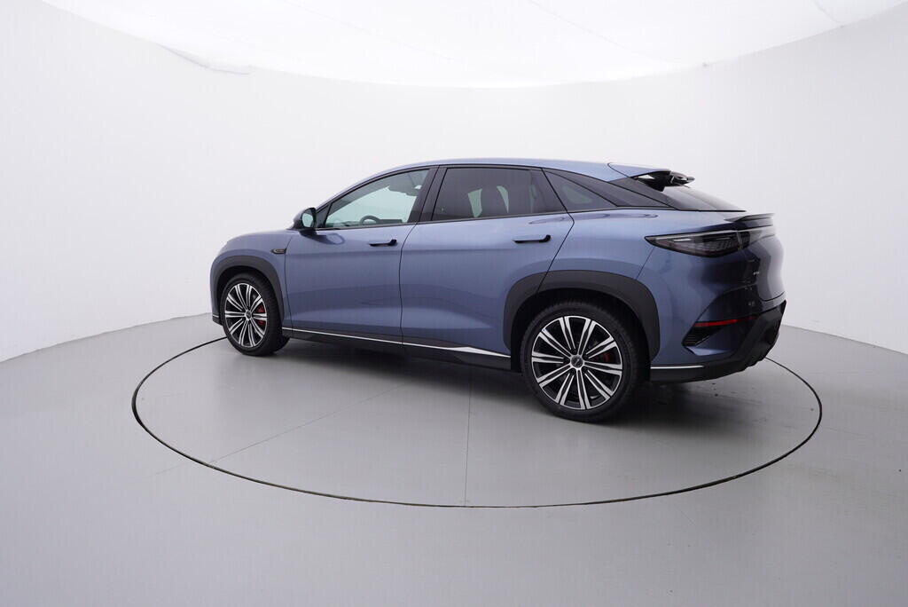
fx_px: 568
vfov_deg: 56.2
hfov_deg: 77.3
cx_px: 454
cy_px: 304
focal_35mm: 22
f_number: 5
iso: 200
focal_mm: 15
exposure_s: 1/80
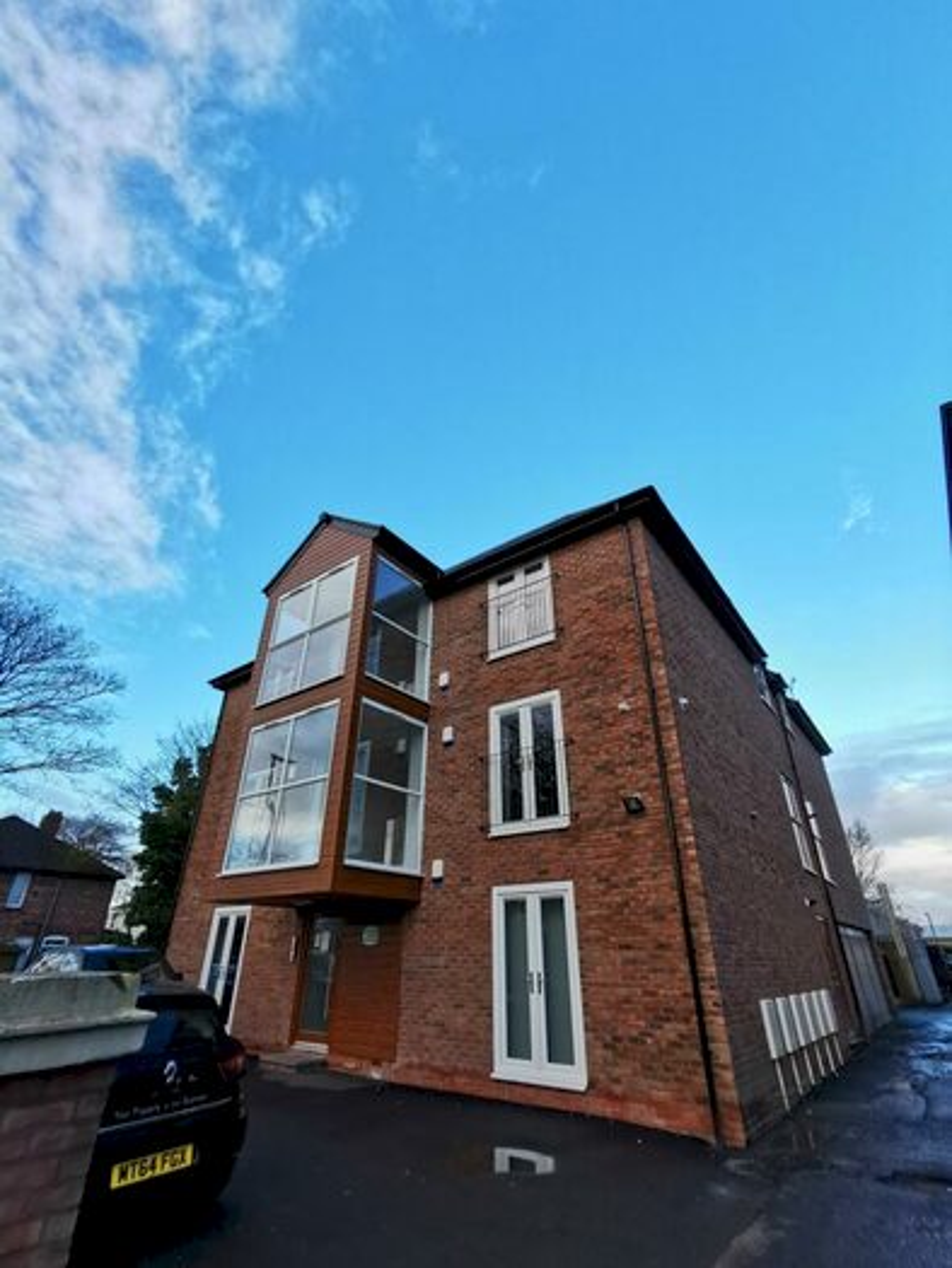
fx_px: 586
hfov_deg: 78.1
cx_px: 476
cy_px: 634
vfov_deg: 94.5
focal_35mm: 16
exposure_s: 1/196
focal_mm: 2.35
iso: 50
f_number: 2.2
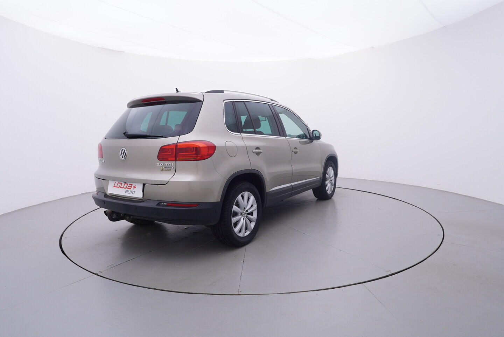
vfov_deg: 56.2
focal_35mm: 22
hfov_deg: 77.3
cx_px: 252
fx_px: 315
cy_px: 168
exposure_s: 1/80
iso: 200
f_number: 5
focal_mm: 15
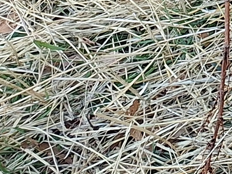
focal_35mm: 174
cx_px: 783
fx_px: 1166
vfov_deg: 7.1
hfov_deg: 8.6
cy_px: -449
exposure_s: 1/120
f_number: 1.8
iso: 50
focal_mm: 5.54
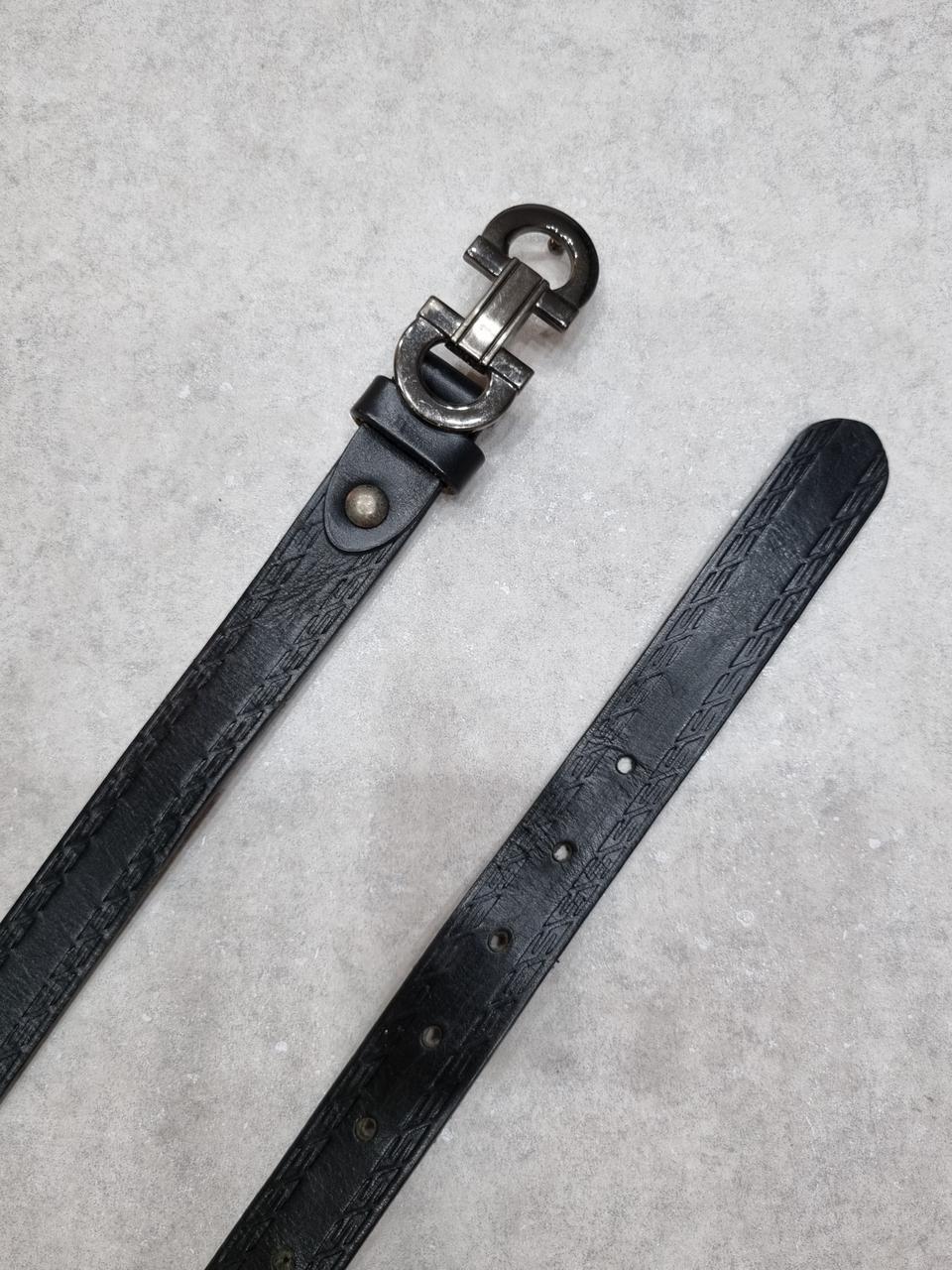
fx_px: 953
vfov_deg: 67.3
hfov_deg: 53.1
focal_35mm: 26
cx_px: 476
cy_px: 635
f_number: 1.8
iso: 160
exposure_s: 1/120
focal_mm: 5.4
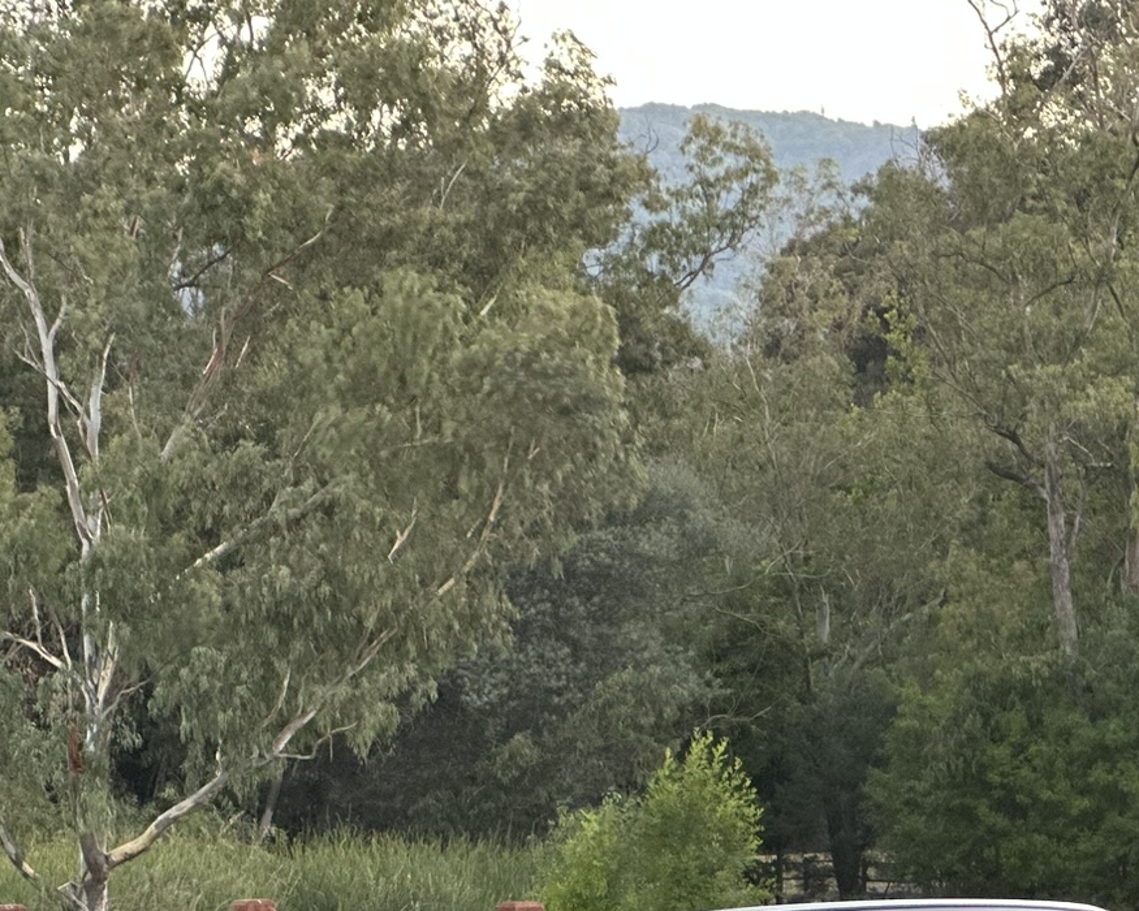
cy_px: 915
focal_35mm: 176
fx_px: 5933
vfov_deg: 8.7
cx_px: 897
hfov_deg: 10.9
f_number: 2.8
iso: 200
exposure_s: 1/40
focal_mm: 9
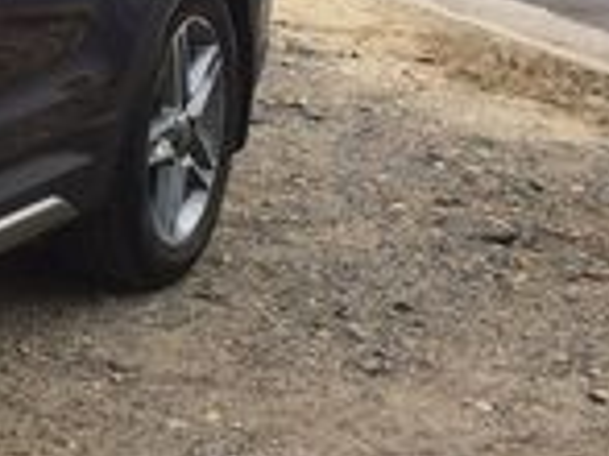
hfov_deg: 13.1
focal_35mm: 126
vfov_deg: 11.6
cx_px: -679
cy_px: 4
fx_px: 2215
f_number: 2.2
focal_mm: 4.15
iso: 32
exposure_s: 1/354
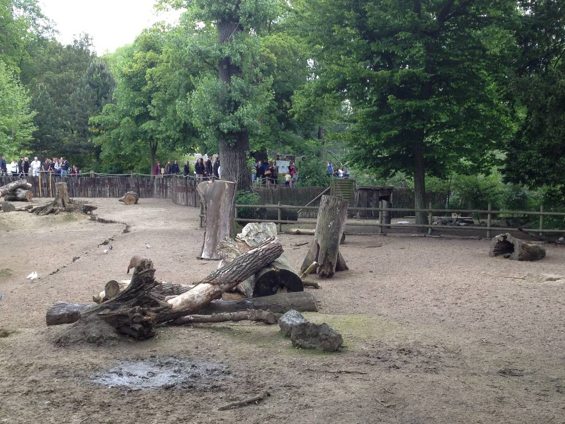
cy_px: 243
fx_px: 849
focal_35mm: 52
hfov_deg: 36.8
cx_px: 314
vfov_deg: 28.0
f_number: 2.4
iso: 50
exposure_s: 1/160
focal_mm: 4.28
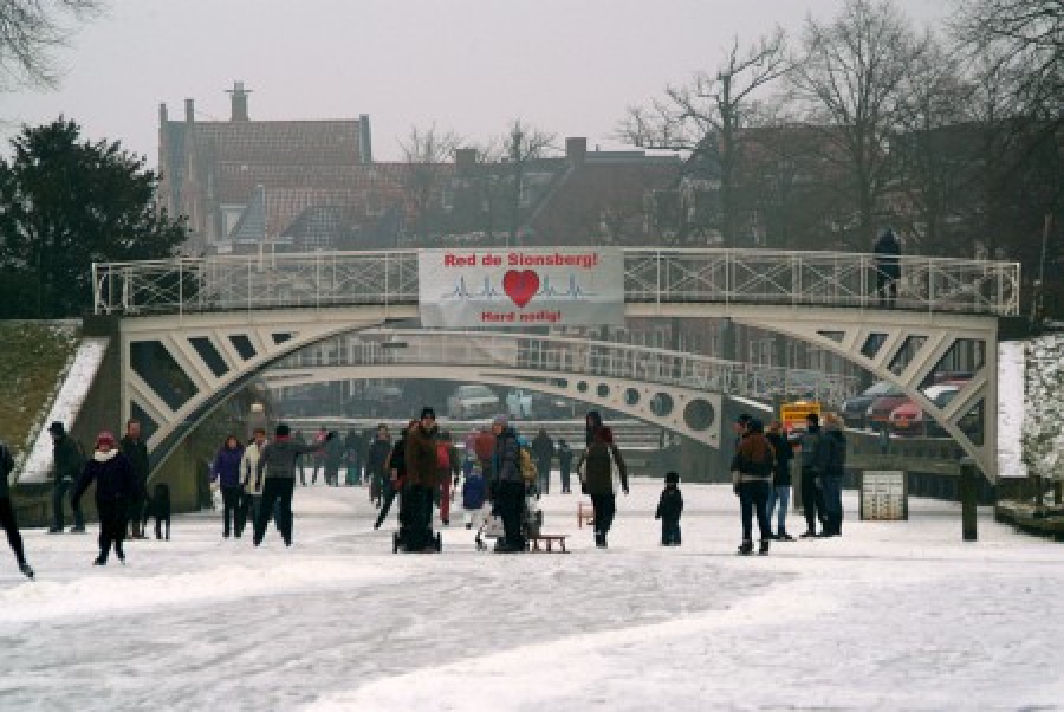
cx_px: 532
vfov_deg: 7.3
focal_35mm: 188
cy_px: 356
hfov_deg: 10.9
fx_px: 5562
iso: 200
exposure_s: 1/180
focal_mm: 125
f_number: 6
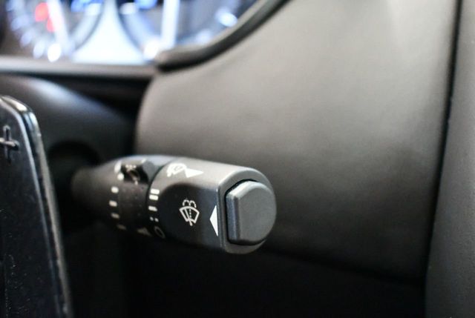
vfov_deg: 37.0
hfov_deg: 53.1
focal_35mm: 36
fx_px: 476
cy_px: 159
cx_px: 238
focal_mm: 18
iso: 12800
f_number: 3.5
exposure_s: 1/40
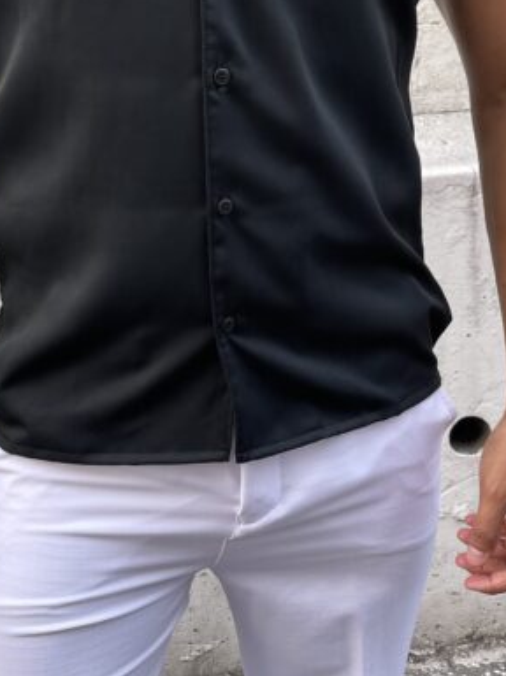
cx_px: 223
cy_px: 186
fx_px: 1015
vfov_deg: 36.2
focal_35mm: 52
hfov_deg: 28.0
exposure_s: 1/121
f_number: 1.6
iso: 80
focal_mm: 5.1
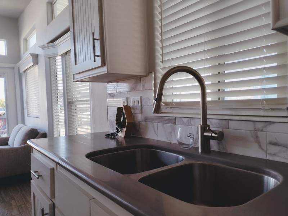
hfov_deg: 65.3
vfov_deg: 51.4
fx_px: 225
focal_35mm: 27
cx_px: 144
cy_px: 108
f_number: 1.7
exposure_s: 1/186
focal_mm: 4.71
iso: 100
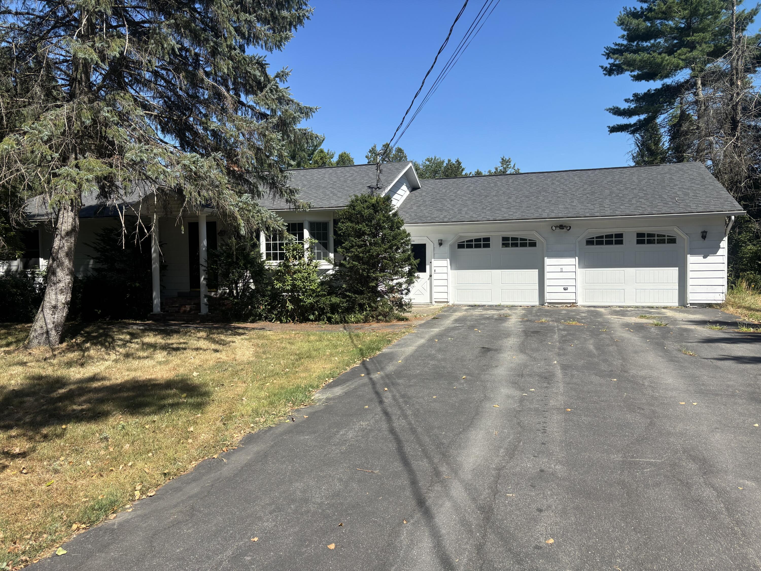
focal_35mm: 26
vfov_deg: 53.1
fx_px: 572
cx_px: 380
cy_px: 286
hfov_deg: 67.3
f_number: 1.6
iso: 50
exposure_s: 1/2193
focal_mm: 5.96
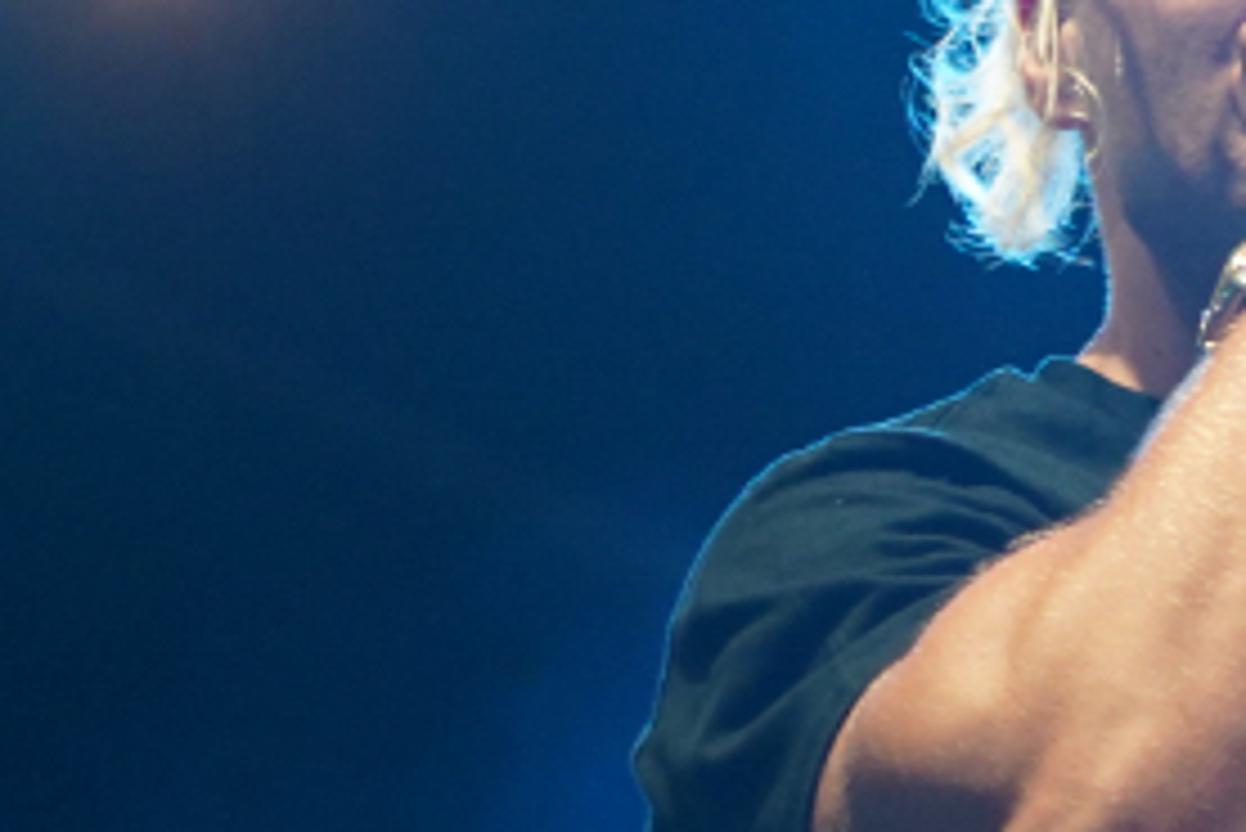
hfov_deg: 4.1
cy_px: 1172
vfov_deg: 2.8
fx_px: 17037
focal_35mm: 492
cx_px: 2721
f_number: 4
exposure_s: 1/100
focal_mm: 105
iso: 3200
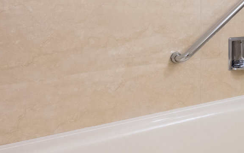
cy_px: 10
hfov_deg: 37.8
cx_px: 204
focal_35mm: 51
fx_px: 339
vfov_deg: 24.5
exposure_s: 1/40
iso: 800
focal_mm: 14
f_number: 6.3
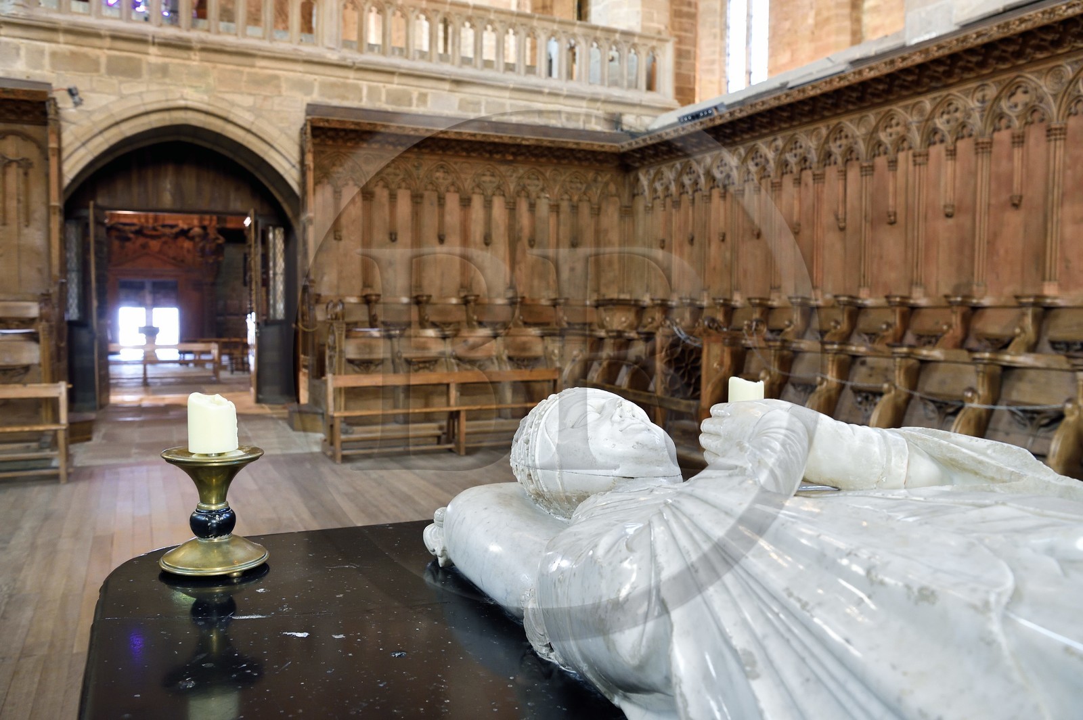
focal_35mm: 30
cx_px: 542
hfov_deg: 62.0
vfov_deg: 43.5
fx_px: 902
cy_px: 360
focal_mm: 30
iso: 1600
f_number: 6.3
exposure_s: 1/10
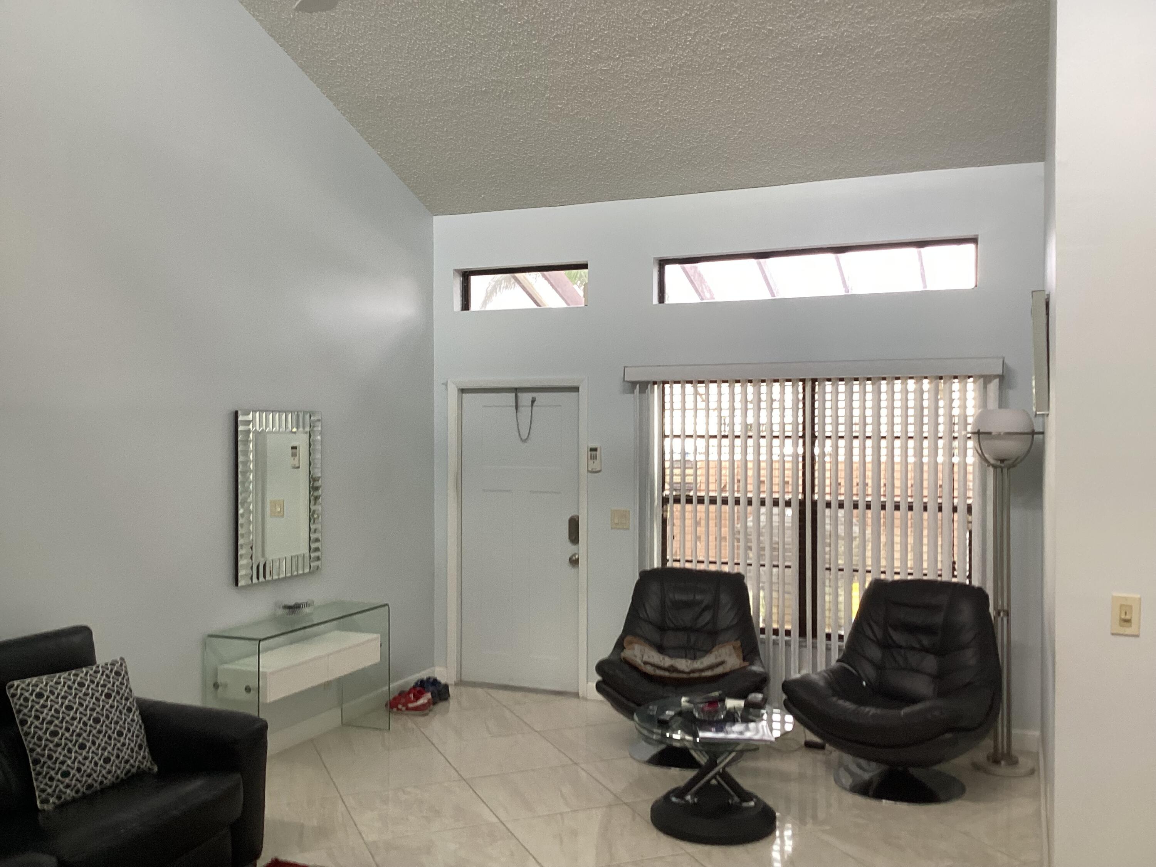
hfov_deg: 58.4
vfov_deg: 45.4
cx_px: 578
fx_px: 1035
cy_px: 434
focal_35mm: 31
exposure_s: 1/60
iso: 64
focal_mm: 3.3
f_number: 2.4
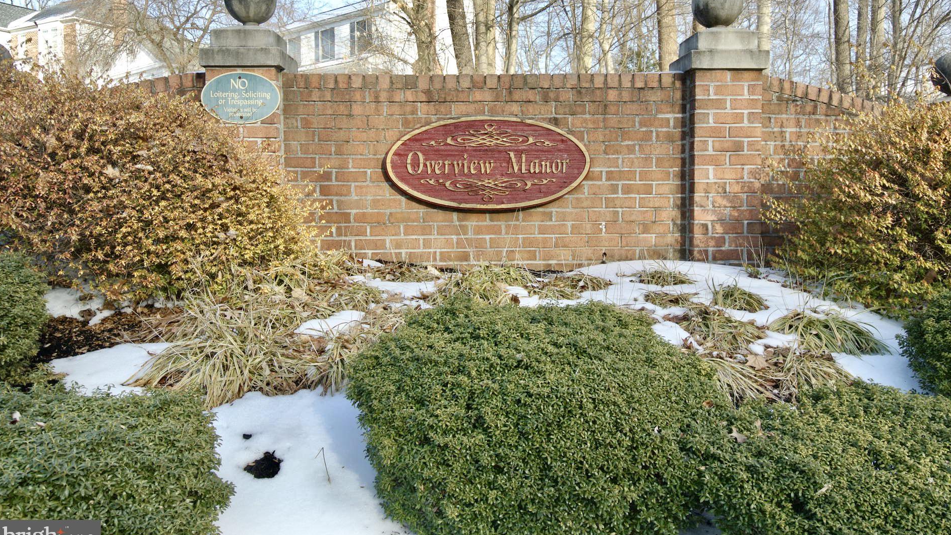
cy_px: 228
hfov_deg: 67.9
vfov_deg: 41.4
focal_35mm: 28
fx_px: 706
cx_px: 483
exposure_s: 1/200
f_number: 4.5
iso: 100
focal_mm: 9.8
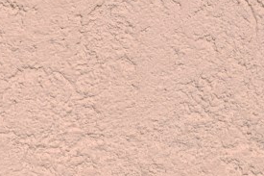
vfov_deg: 3.7
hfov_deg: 5.6
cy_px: -209
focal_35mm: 366
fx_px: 2682
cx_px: 17
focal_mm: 44.4
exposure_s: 1/4000
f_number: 4
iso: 200
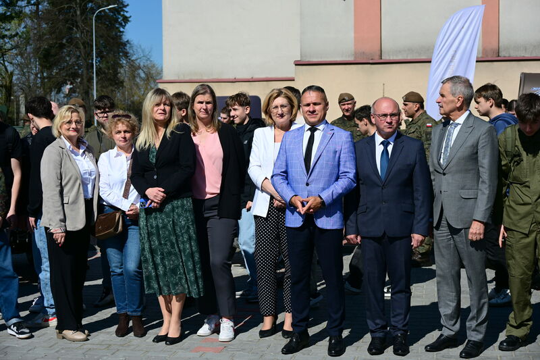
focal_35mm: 58
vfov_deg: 23.4
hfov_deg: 34.5
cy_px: 180
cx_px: 270
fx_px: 870
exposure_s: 1/1250
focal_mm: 58
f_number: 5.6
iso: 125
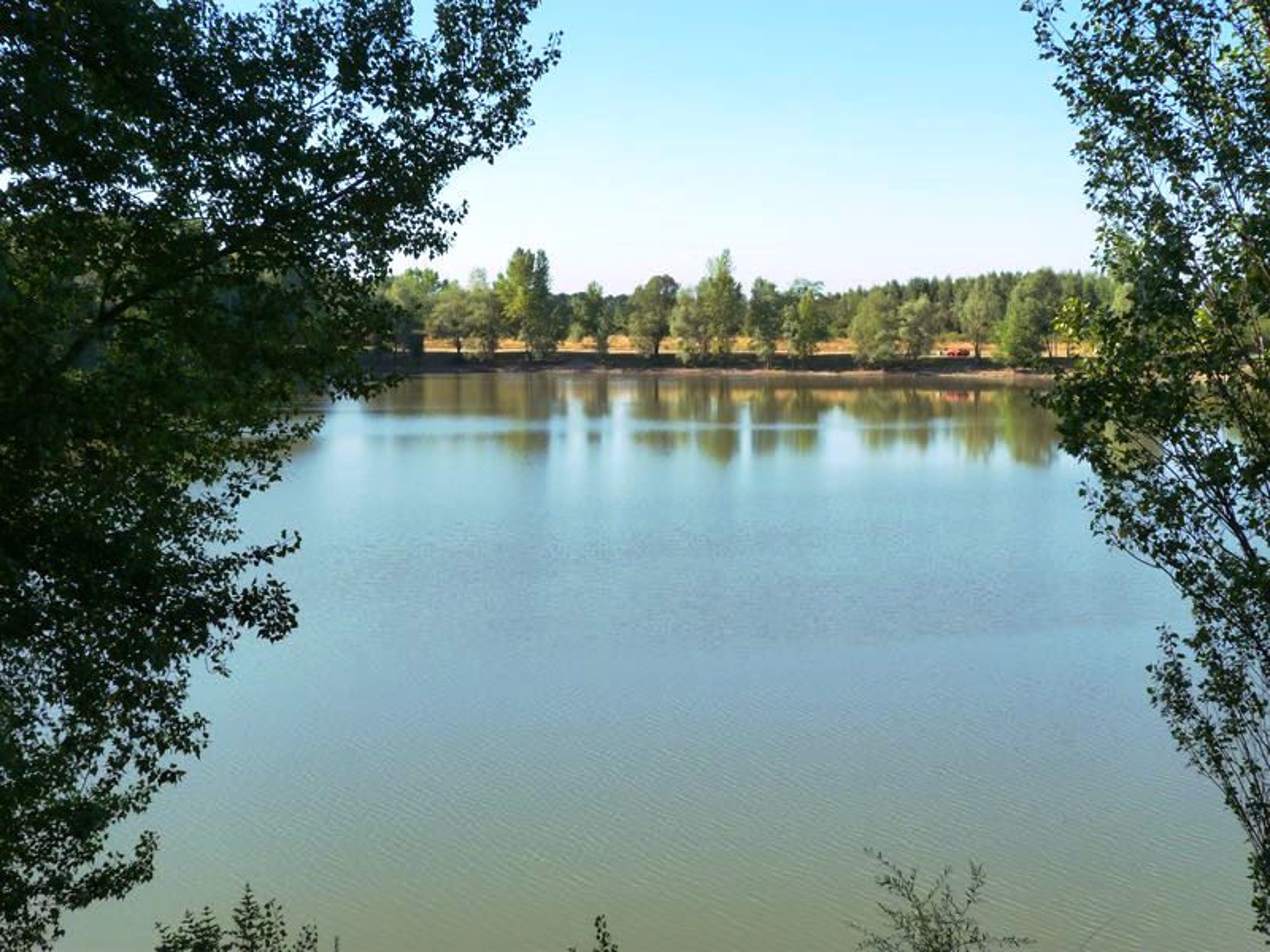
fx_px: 1871
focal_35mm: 51
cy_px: 476
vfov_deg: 28.6
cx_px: 635
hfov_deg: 37.5
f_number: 5
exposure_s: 1/250
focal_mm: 9.2
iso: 125
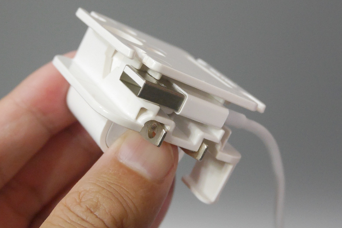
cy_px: 109
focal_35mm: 42
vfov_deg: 31.9
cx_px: 171
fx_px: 399
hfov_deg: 46.4
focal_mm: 20
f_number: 4.5
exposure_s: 1/60
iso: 1000
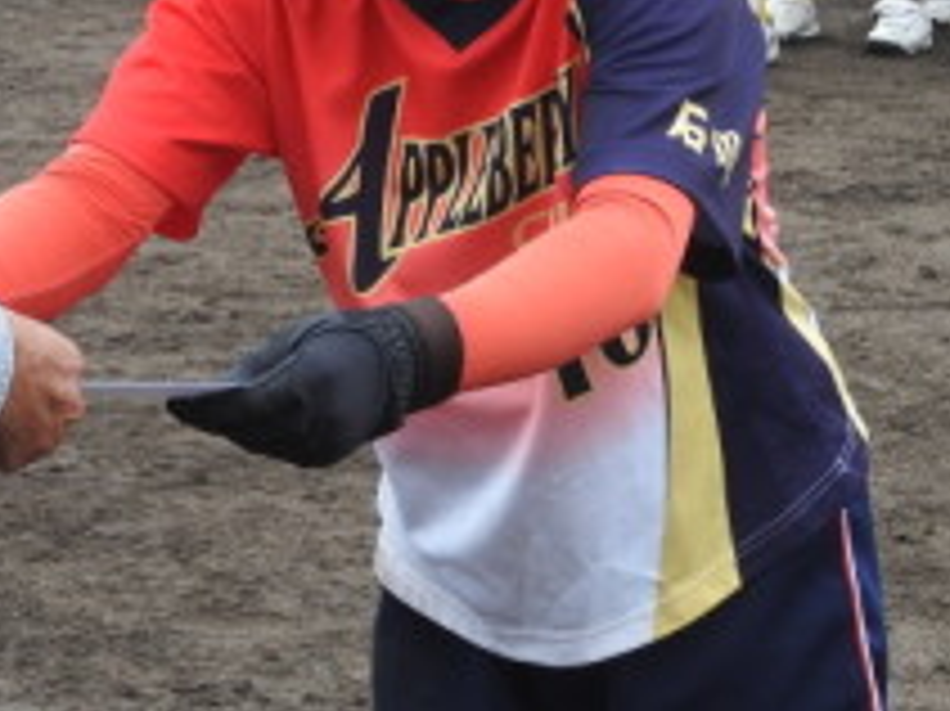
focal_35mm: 242
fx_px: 6638
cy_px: 432
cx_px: 320
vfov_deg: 6.1
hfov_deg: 8.2
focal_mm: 15.2
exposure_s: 1/100
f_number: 4.5
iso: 100
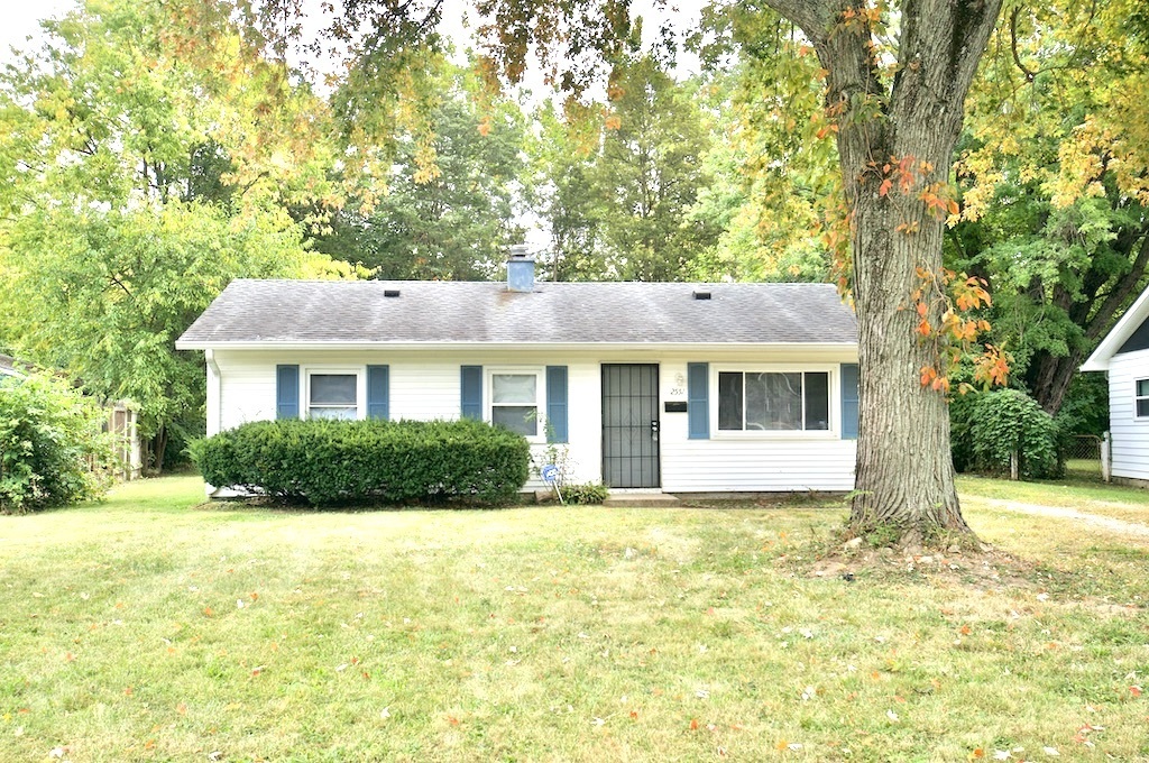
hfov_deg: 53.2
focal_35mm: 36
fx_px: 1148
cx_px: 574
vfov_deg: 36.8
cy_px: 382
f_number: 7.1
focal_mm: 24
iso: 200
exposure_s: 1/200
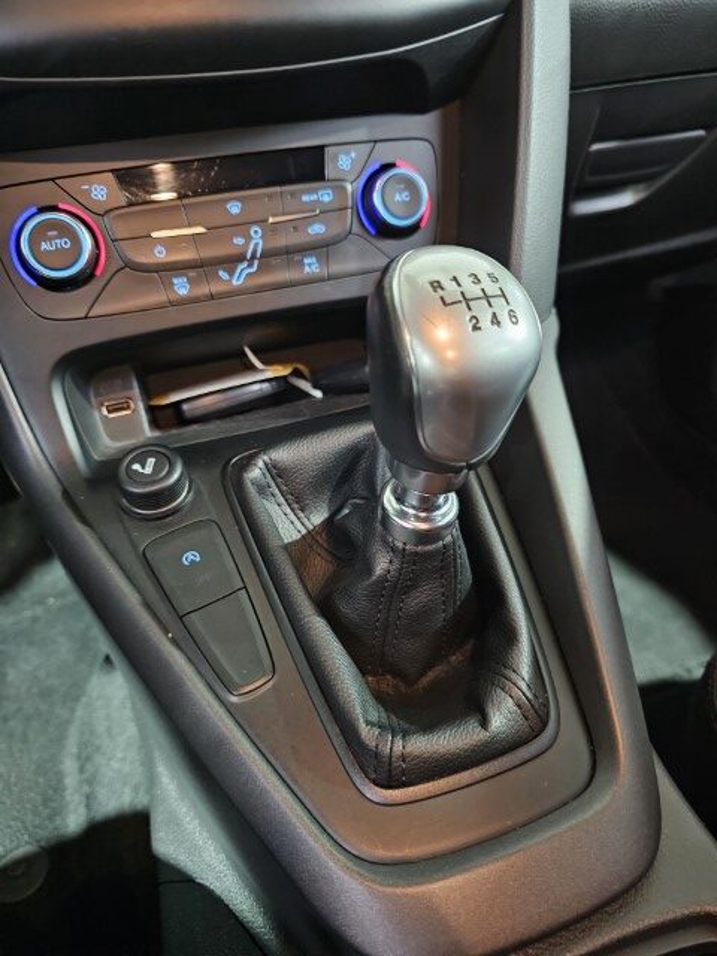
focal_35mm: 23
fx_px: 635
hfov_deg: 58.9
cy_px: 478
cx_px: 358
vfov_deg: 73.9
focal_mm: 6.3
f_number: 1.7
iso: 1250
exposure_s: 1/25
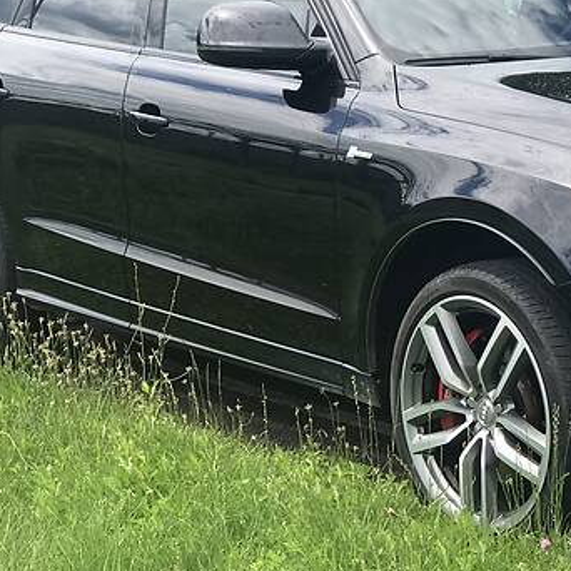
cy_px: 252
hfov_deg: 14.6
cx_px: 529
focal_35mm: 118
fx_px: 2202
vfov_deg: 14.8
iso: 20
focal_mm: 6.6
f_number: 2.8
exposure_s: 1/377
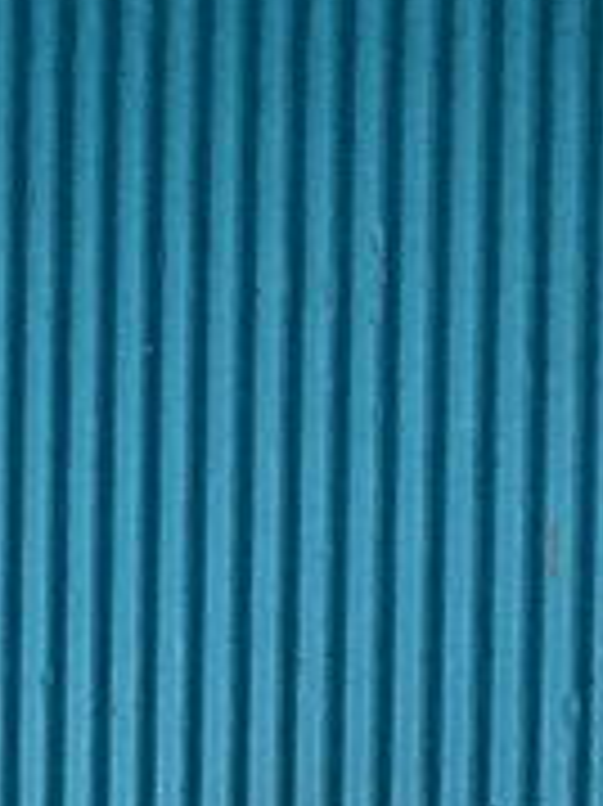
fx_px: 2721
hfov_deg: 12.6
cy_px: 1637
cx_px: 182
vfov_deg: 14.0
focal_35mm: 117
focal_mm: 4.25
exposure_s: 1/60
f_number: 1.8
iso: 160
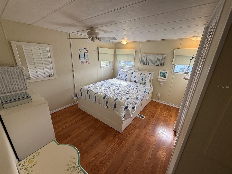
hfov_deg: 102.1
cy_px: 87
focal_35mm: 14
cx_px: 116
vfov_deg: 85.7
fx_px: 94
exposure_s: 1/120
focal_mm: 2.22
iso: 80
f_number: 2.2
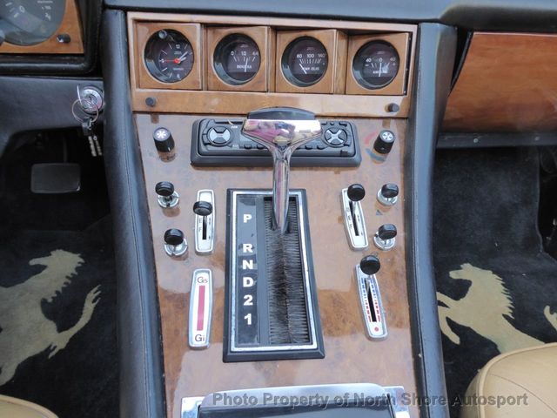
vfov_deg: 54.9
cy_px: 209
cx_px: 278
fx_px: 402
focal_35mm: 25
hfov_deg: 69.4
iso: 400
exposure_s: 1/100
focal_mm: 4.3
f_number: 3.3
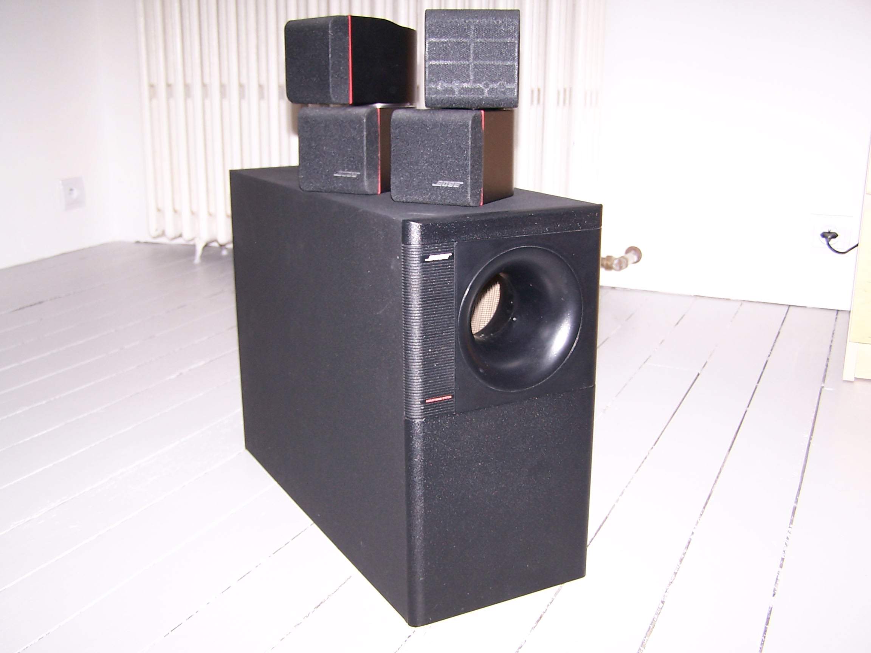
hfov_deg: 49.0
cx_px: 436
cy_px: 326
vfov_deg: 37.7
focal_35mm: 38
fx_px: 956
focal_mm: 6.3
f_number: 2.8
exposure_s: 1/60
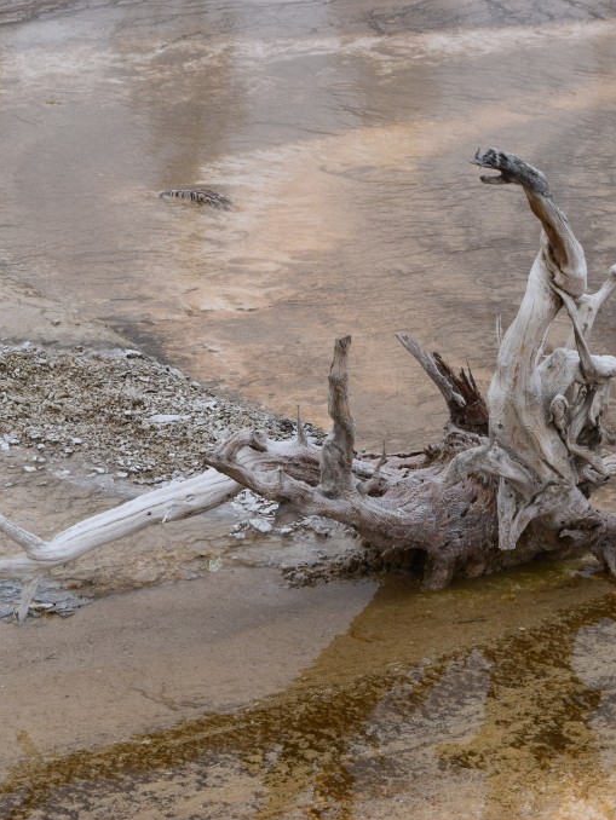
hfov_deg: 12.3
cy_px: 411
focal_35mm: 120
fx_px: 2839
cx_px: 501
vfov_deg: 16.4
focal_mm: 55
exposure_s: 1/320
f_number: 10
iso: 400
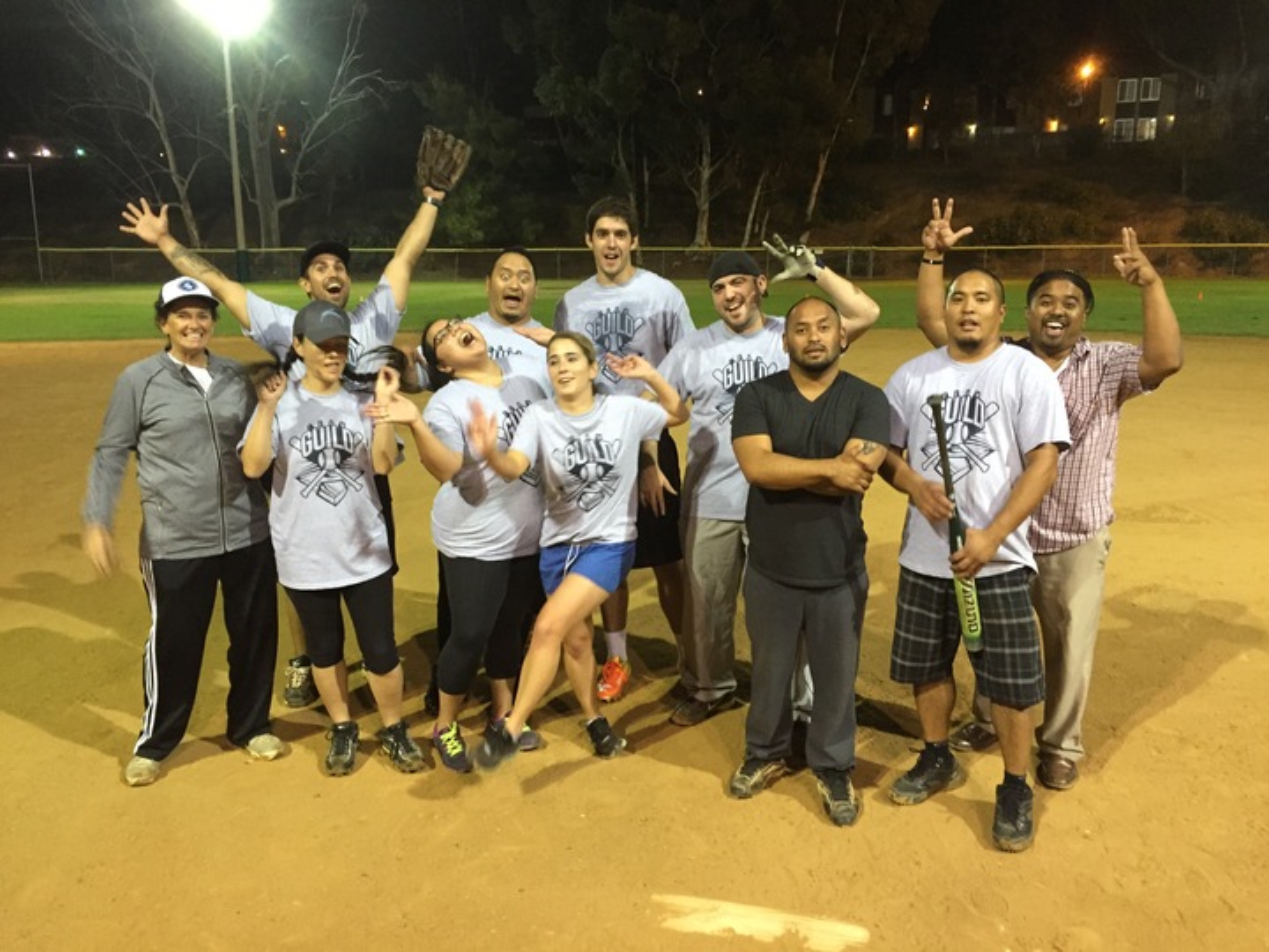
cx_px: 634
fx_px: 1063
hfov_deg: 61.7
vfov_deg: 48.2
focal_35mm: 29
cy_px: 476
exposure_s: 1/24
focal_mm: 4.15
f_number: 2.2
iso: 250
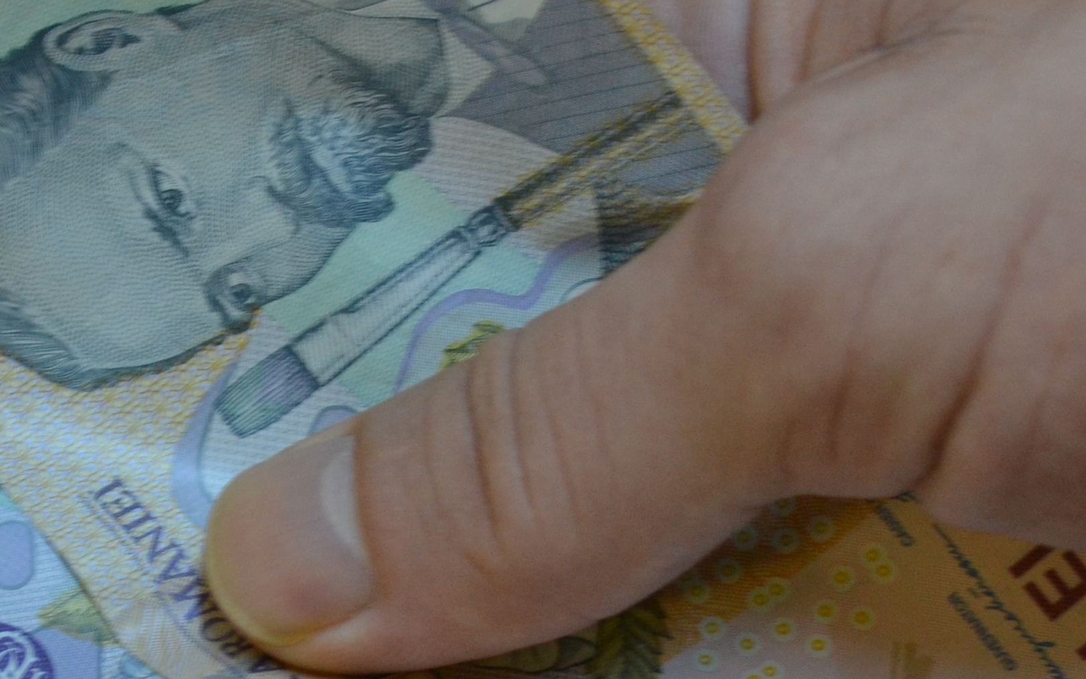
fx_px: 4143
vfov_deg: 9.3
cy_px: 507
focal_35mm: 140
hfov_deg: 14.8
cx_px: 117
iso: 500
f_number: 4.8
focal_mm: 32
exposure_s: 1/15
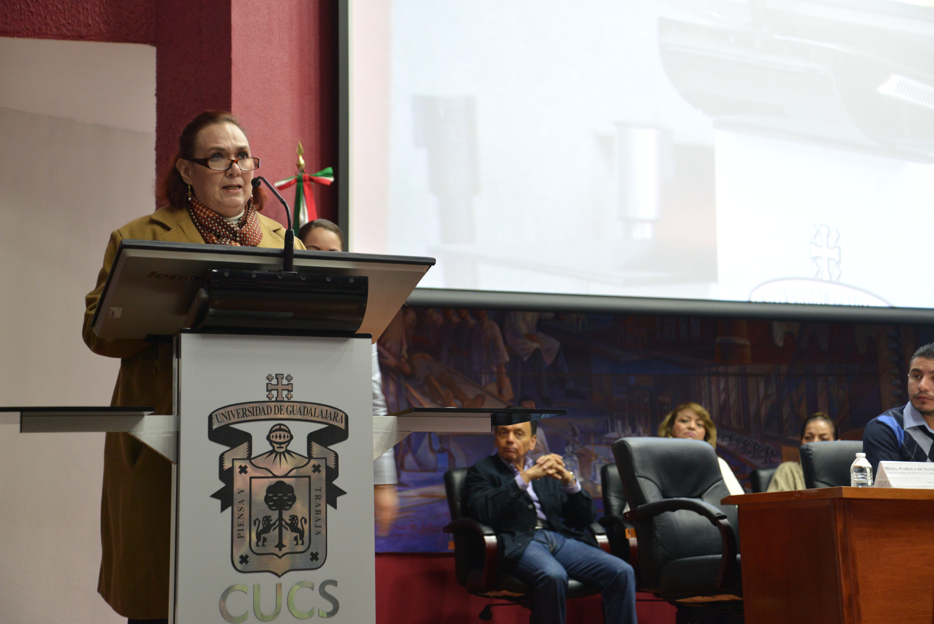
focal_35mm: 56
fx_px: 1453
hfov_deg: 35.6
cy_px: 312
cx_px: 467
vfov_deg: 24.2
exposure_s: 1/25
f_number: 4.2
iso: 1600
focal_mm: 56
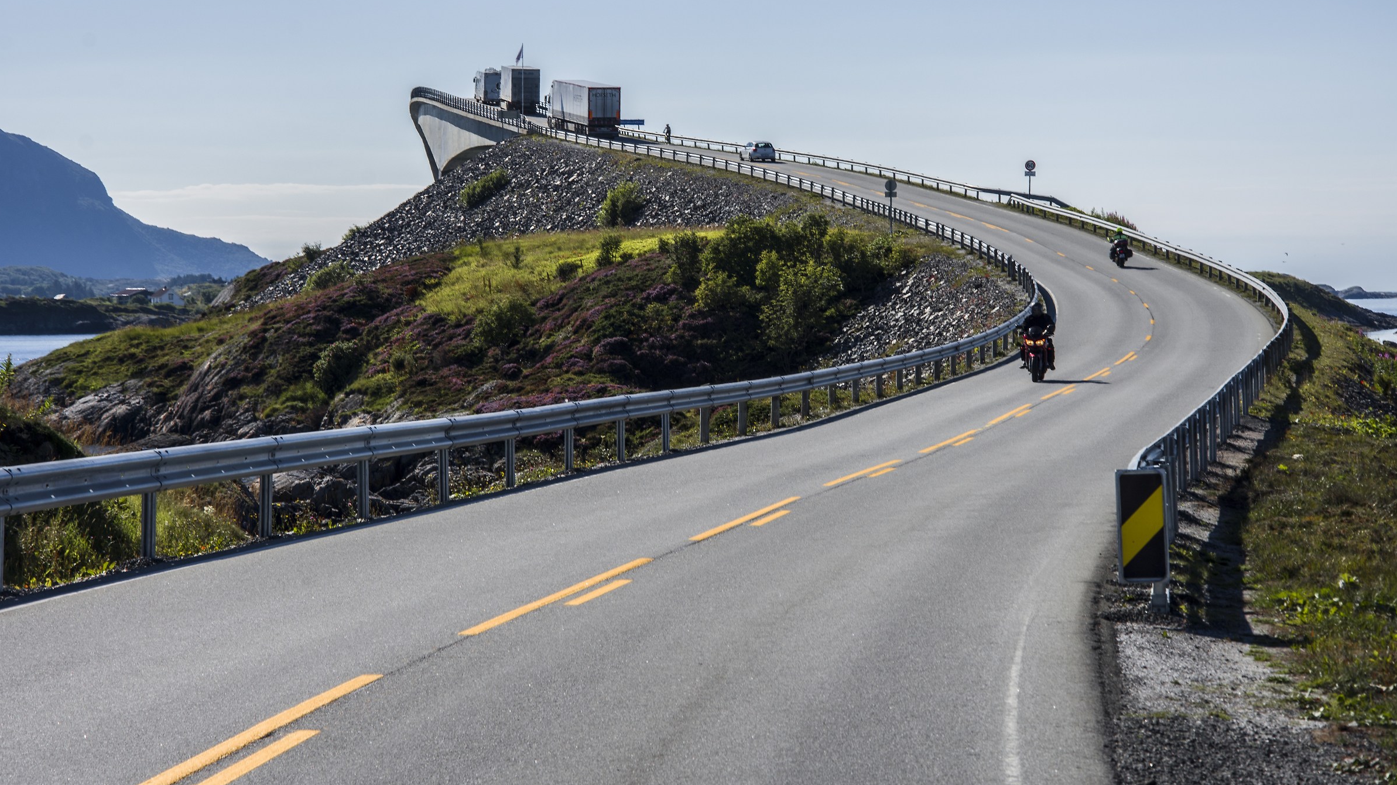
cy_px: 338
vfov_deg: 10.2
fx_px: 4390
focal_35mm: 119
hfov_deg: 18.1
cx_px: 701
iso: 100
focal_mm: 75
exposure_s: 1/250
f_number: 10
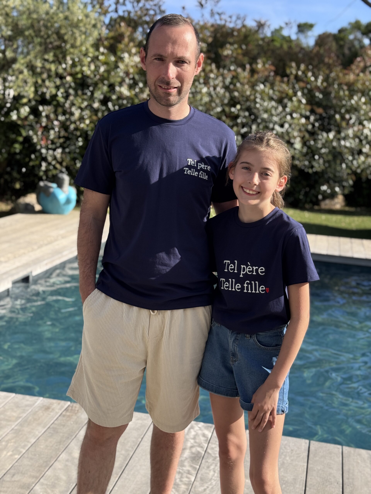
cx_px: 186
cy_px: 247
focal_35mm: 48
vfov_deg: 39.7
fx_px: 686
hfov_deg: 30.3
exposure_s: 1/2833
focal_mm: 6.76
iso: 64
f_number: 1.78
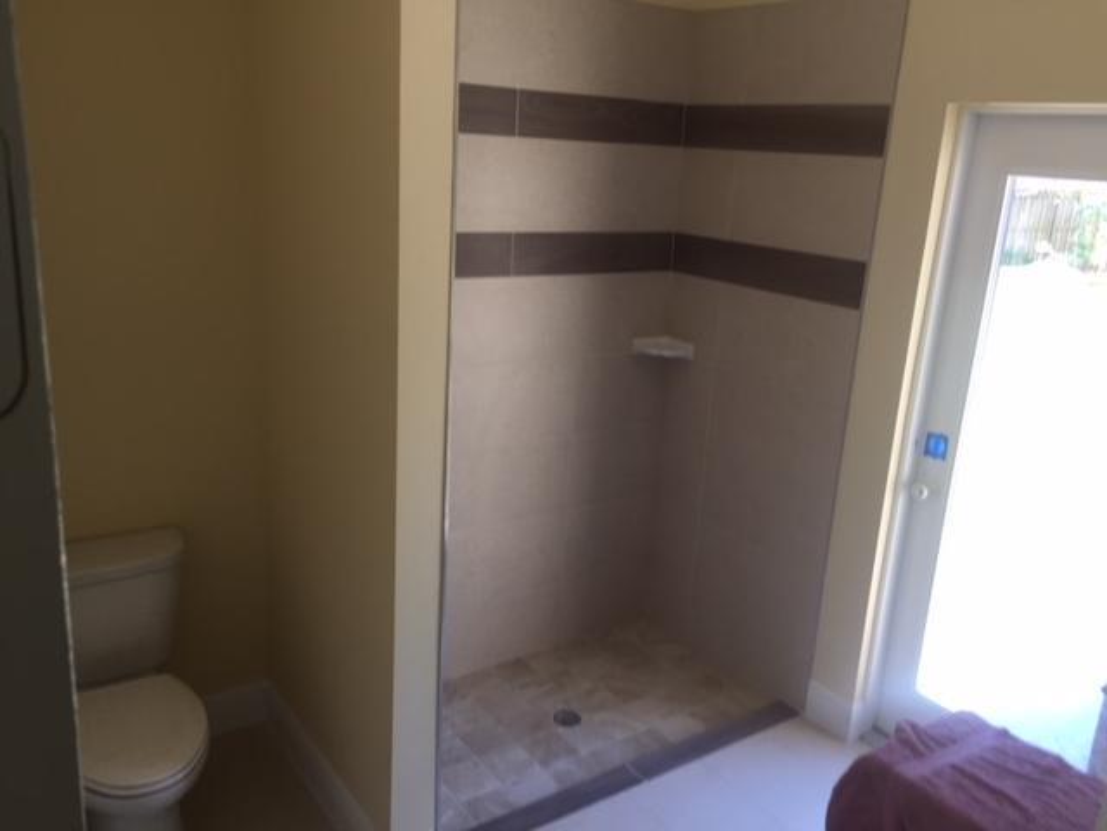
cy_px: 416
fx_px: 927
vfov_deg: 48.2
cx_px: 554
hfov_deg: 61.7
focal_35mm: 29
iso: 32
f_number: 2.2
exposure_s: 1/60
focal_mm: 4.15
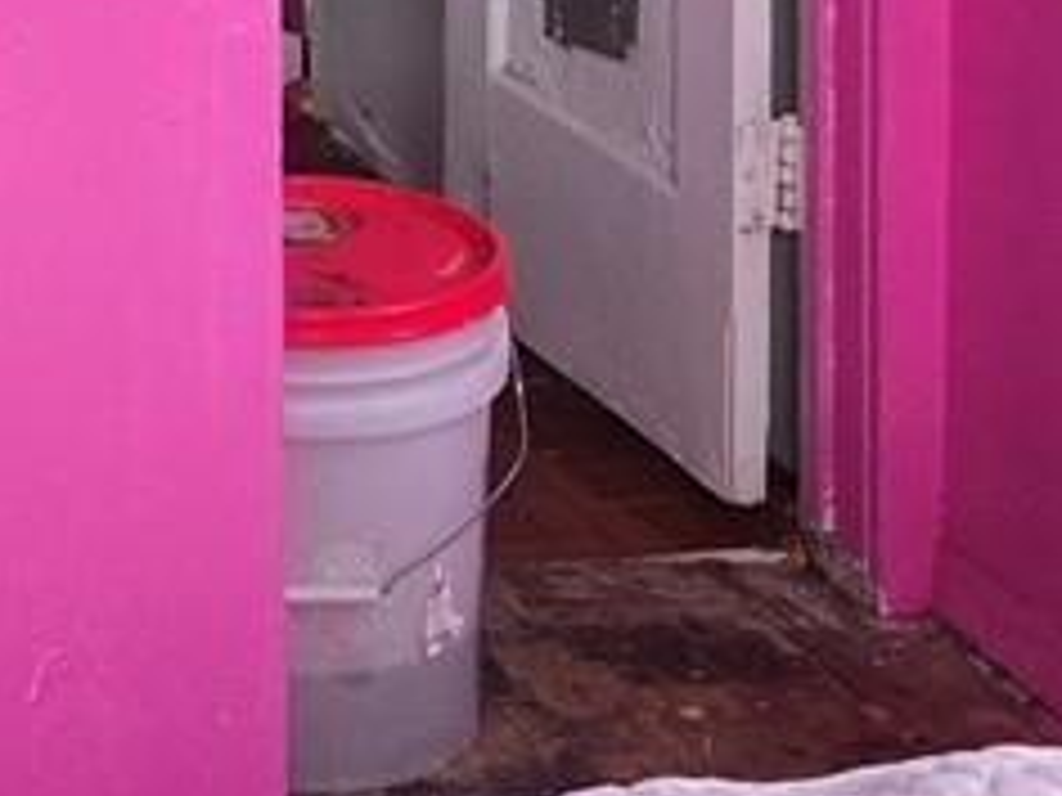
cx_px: -220
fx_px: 4786
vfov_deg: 8.9
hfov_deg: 12.4
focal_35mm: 156
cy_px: -809
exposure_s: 1/180
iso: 125
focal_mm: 5.4
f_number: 1.8
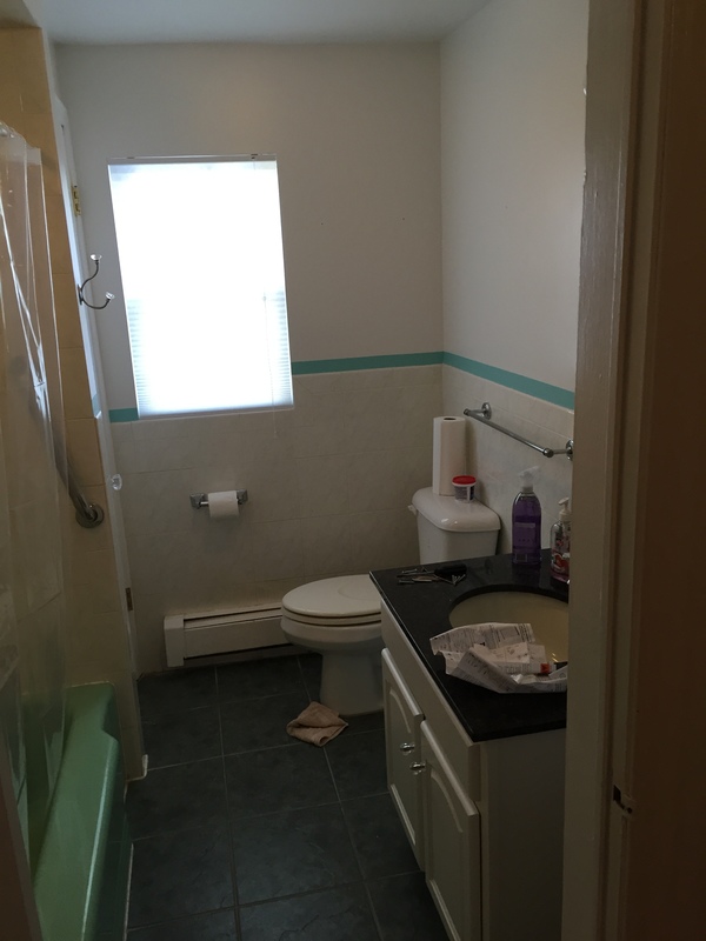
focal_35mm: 29
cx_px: 353
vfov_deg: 61.7
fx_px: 789
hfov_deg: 48.2
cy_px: 470
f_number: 2.2
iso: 32
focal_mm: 4.15
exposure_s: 1/30
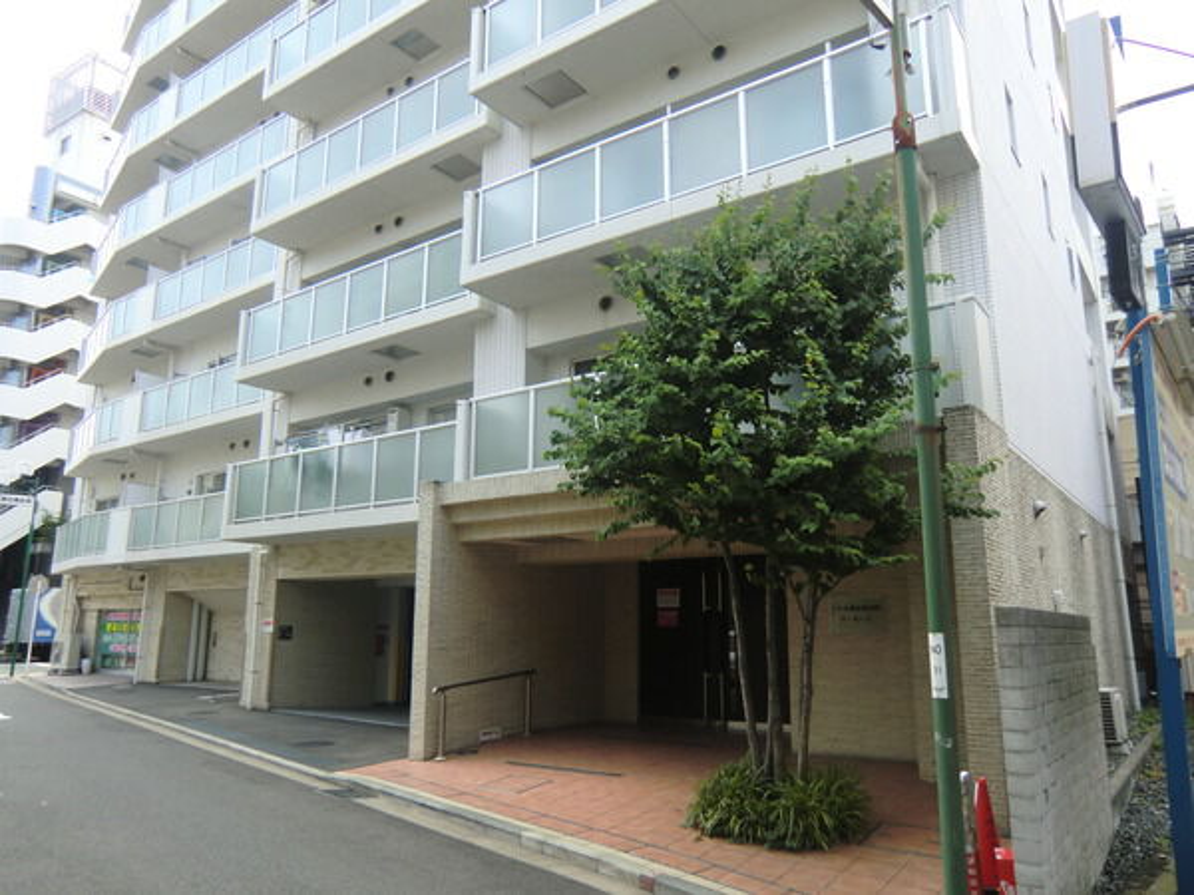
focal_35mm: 24
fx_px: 828
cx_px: 597
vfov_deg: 56.8
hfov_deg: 71.6
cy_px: 448
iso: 64
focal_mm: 4.3
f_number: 3.2
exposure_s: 1/160
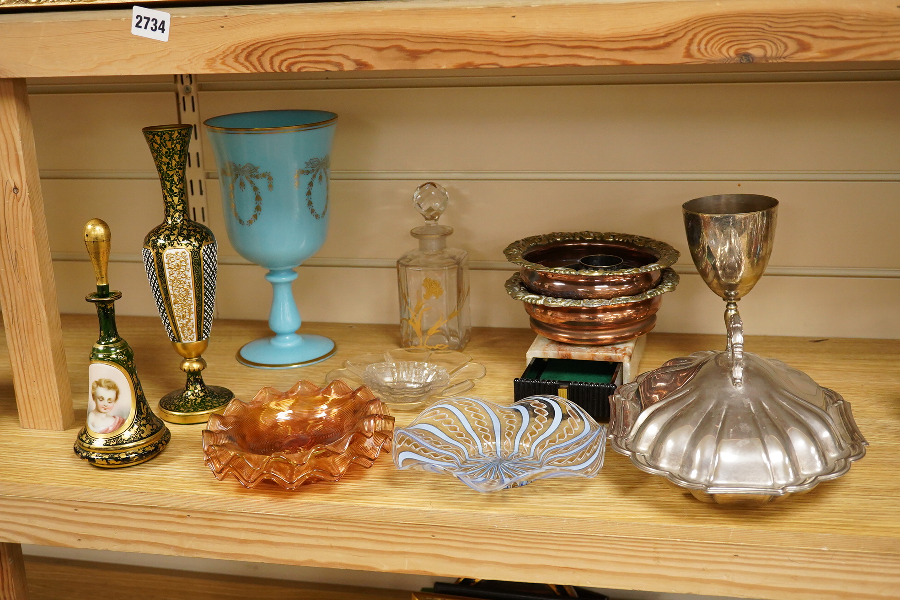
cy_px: 300
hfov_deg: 43.6
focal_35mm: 45
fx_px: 1125
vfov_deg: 29.9
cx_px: 450
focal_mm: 30
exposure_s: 1/160
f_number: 7.1
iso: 2500
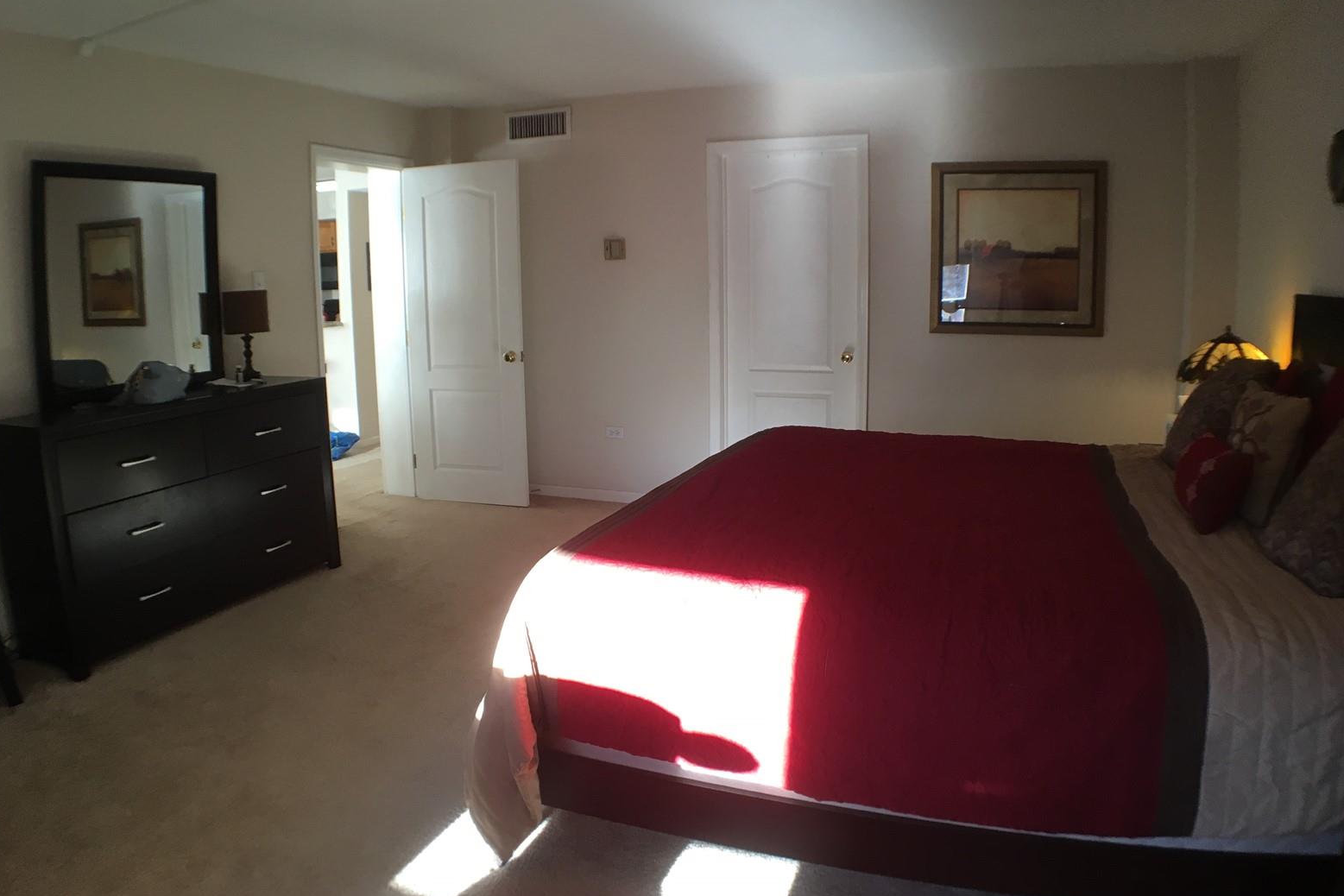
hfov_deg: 60.3
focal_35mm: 31
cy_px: 428
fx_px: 1157
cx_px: 682
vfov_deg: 42.3
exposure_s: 1/30
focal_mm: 4.15
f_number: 2.2
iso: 32
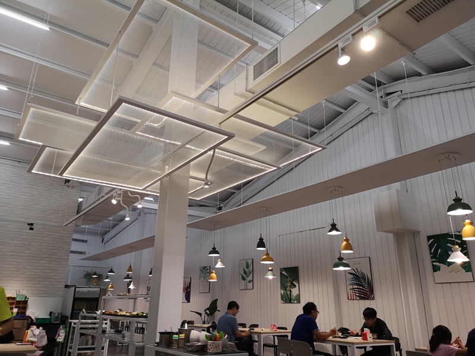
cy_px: 178
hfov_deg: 65.3
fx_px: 370
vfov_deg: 51.4
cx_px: 238
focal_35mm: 27
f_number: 1.8
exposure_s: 1/50
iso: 100
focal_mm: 3.95
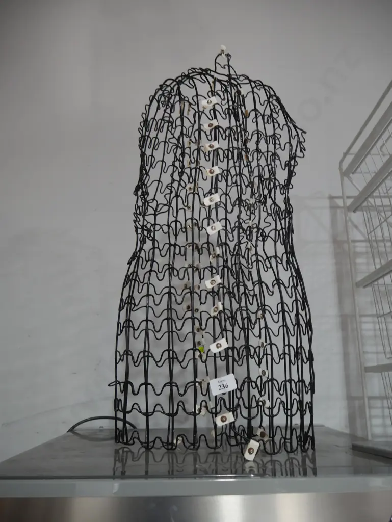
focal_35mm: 28
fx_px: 422
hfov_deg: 49.8
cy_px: 261
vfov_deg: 63.4
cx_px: 196
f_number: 3.5
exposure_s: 1/60
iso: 640
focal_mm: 14
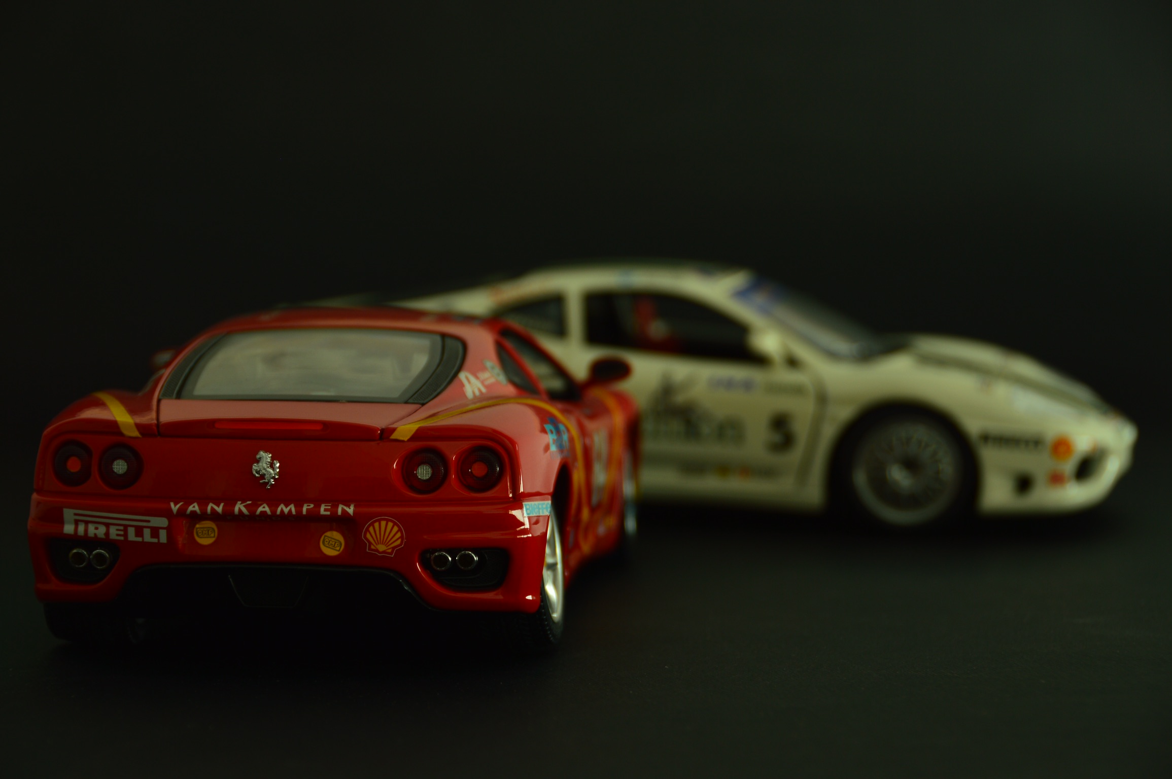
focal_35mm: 112
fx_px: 3659
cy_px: 390
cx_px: 586
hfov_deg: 18.2
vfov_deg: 12.2
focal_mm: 75
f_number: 6.3
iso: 100
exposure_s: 1/15
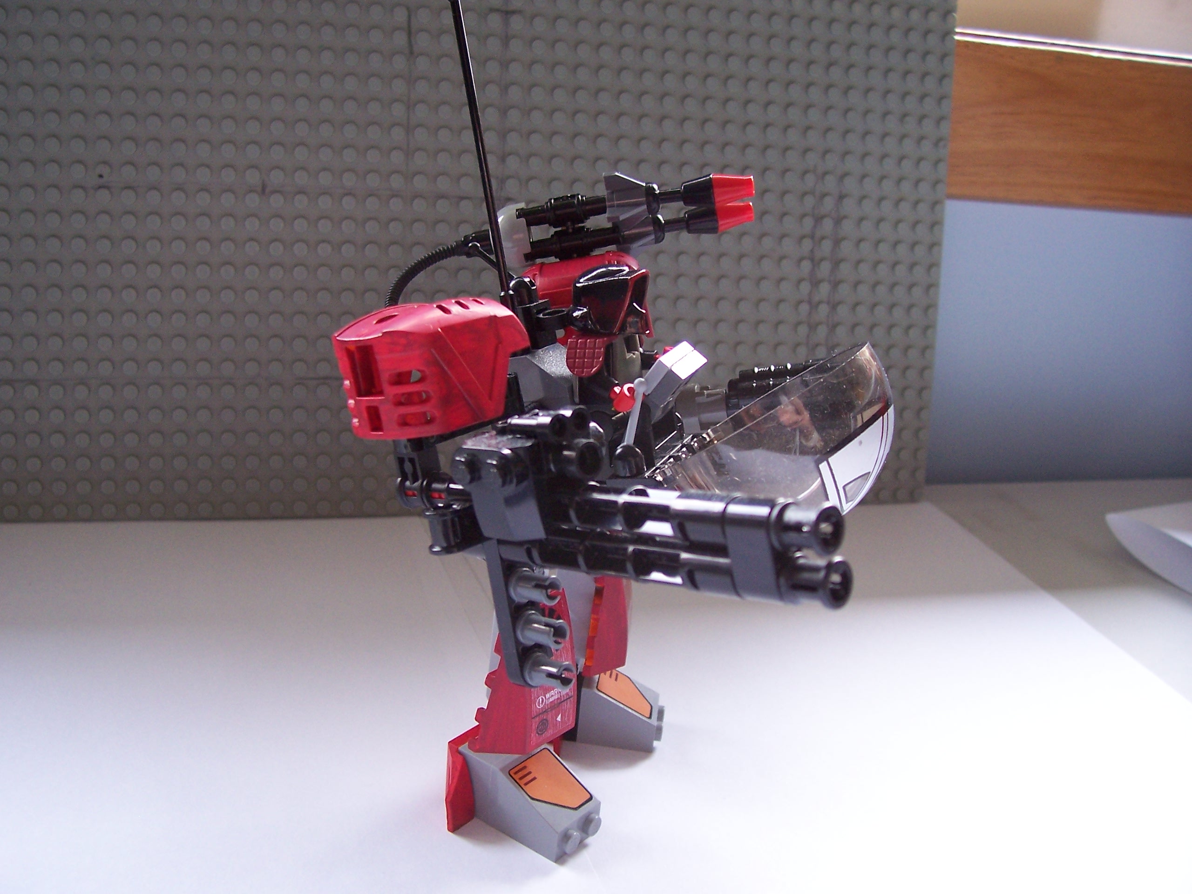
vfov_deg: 41.8
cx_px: 596
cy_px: 447
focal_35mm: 34
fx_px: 1171
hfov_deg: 54.0
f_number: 2.7
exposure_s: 1/20
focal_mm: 5.6
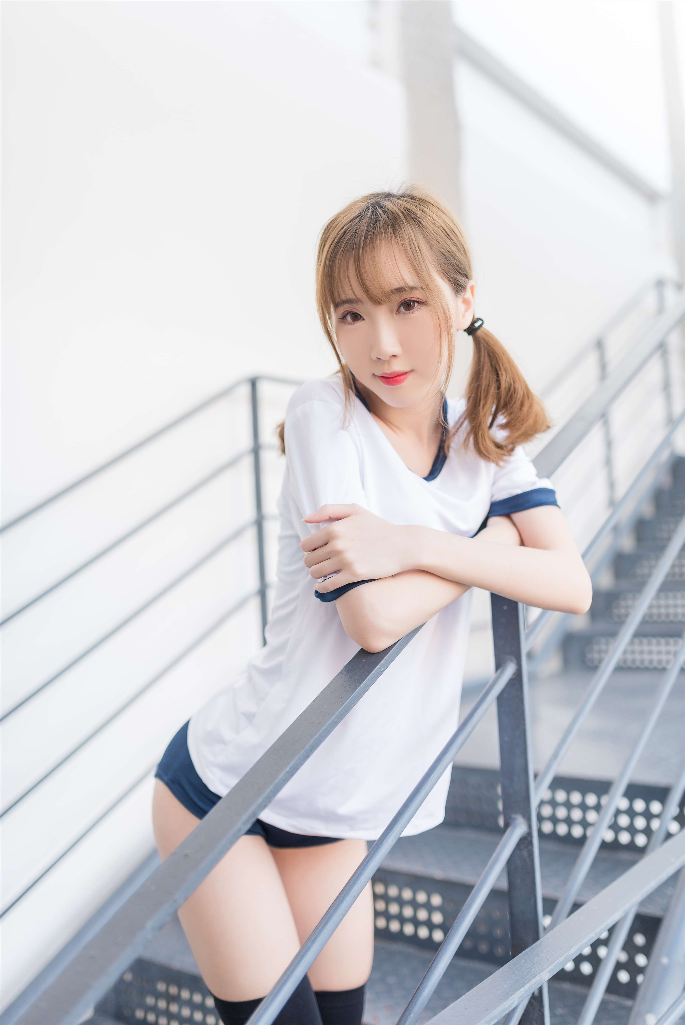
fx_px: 998
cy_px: 512
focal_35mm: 35
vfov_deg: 54.4
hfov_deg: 37.9
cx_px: 342
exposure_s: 1/160
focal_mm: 35
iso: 160
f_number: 2
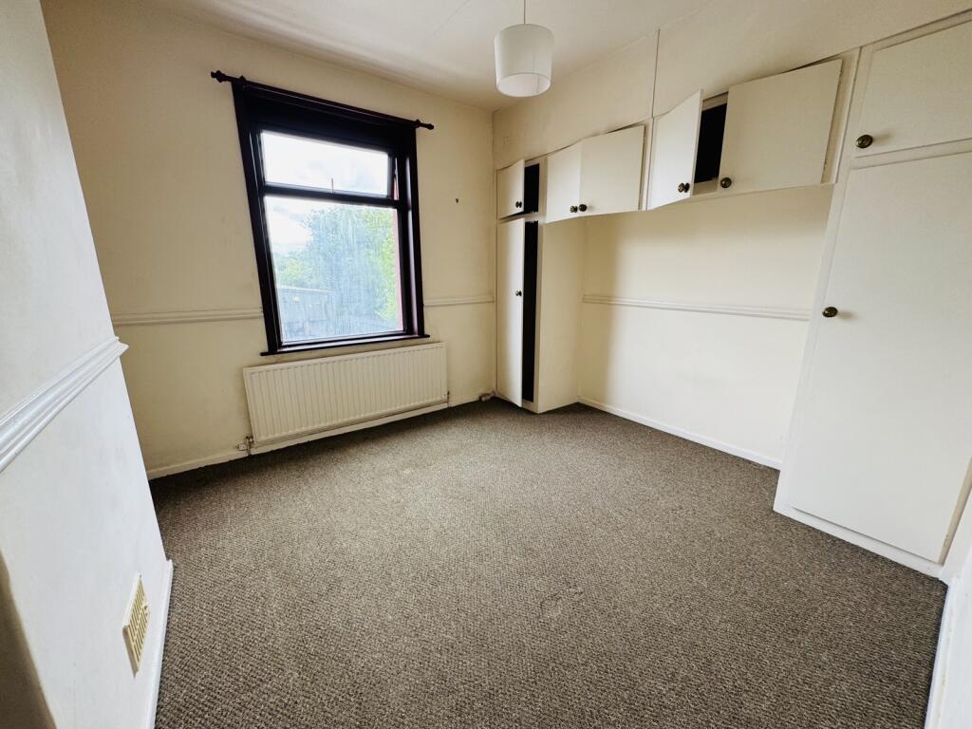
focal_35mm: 14
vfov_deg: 85.7
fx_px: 393
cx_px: 486
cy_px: 364
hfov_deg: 102.1
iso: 64
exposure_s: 1/99
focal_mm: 2.22
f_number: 2.2
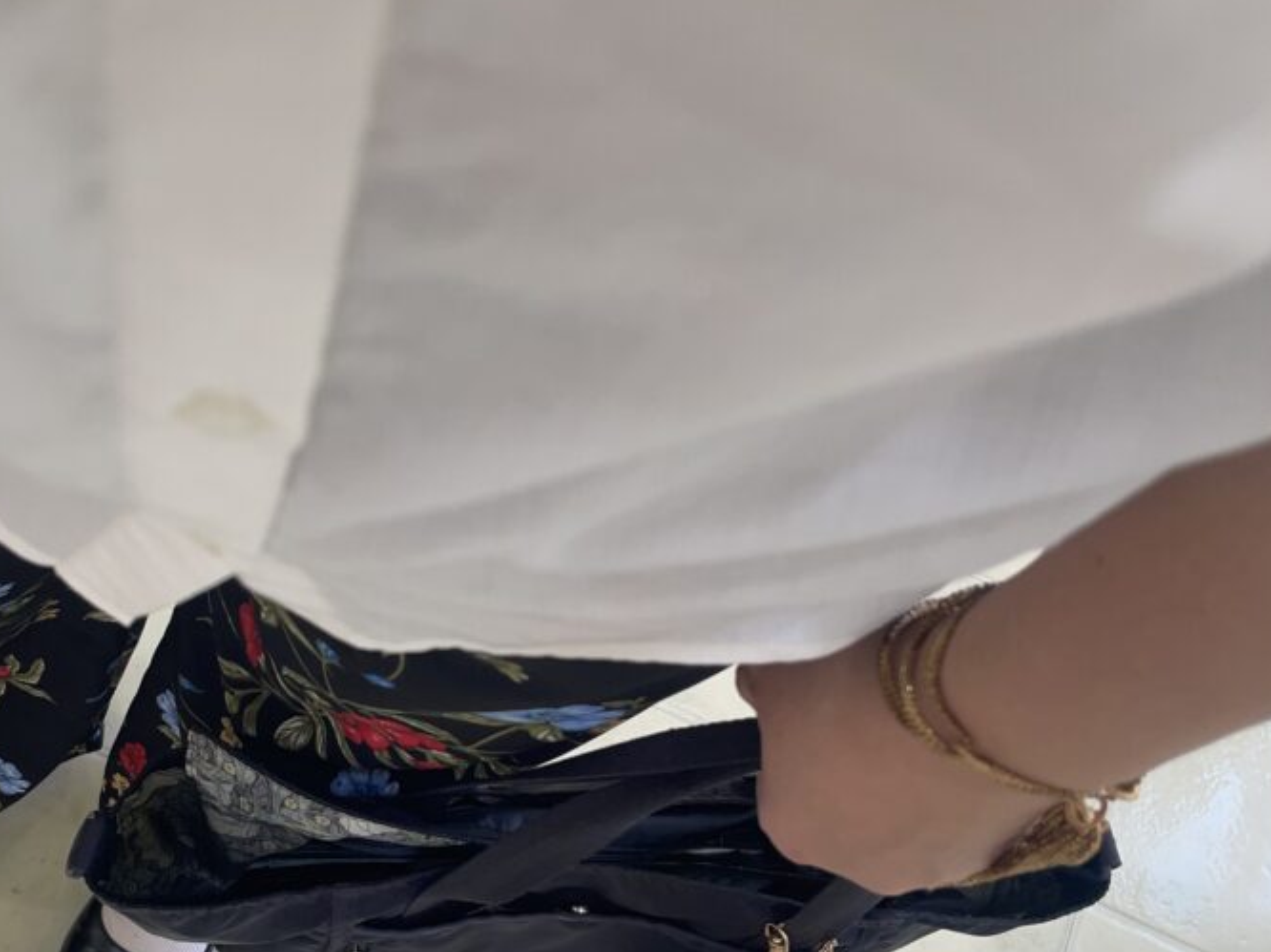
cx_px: 376
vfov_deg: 35.4
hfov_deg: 45.7
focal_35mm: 40
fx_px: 1468
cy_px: 681
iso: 40
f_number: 1.6
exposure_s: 1/100
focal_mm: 4.2
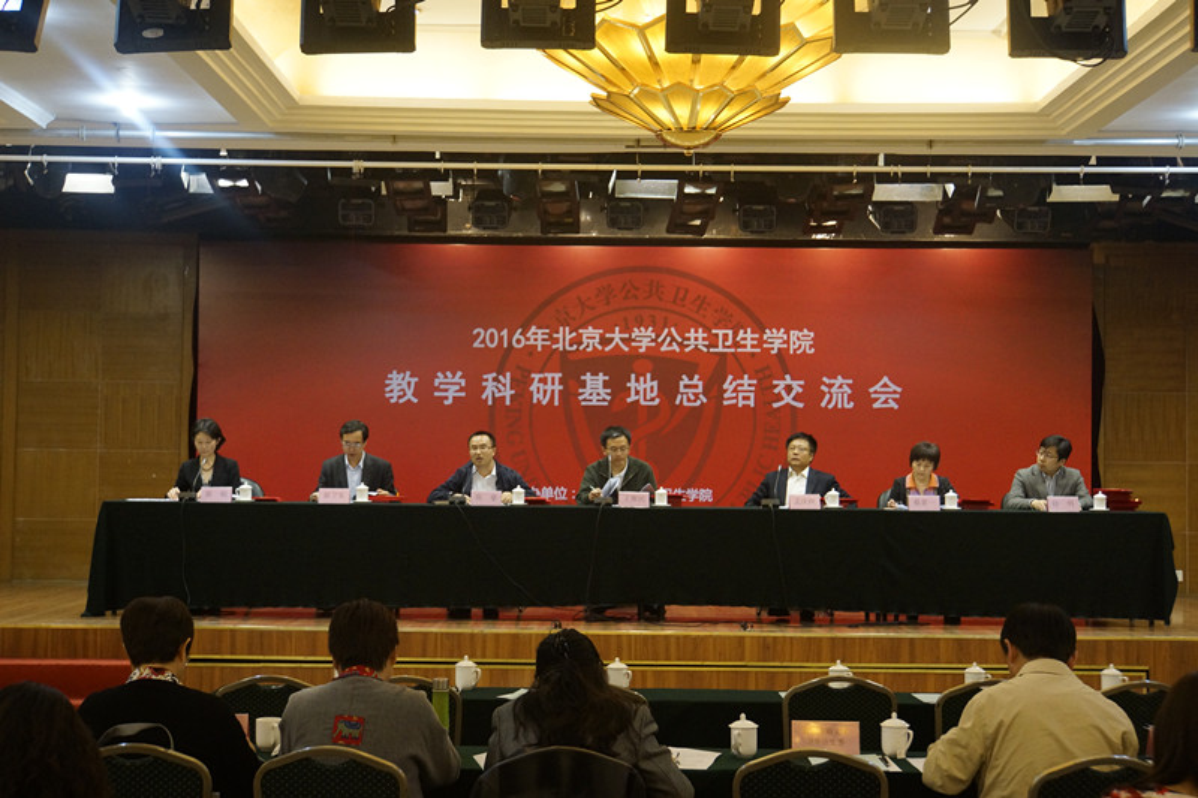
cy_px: 399
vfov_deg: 23.8
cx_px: 599
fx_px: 1896
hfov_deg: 35.1
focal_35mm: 57
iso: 1600
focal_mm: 38
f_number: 4.5
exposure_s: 1/60
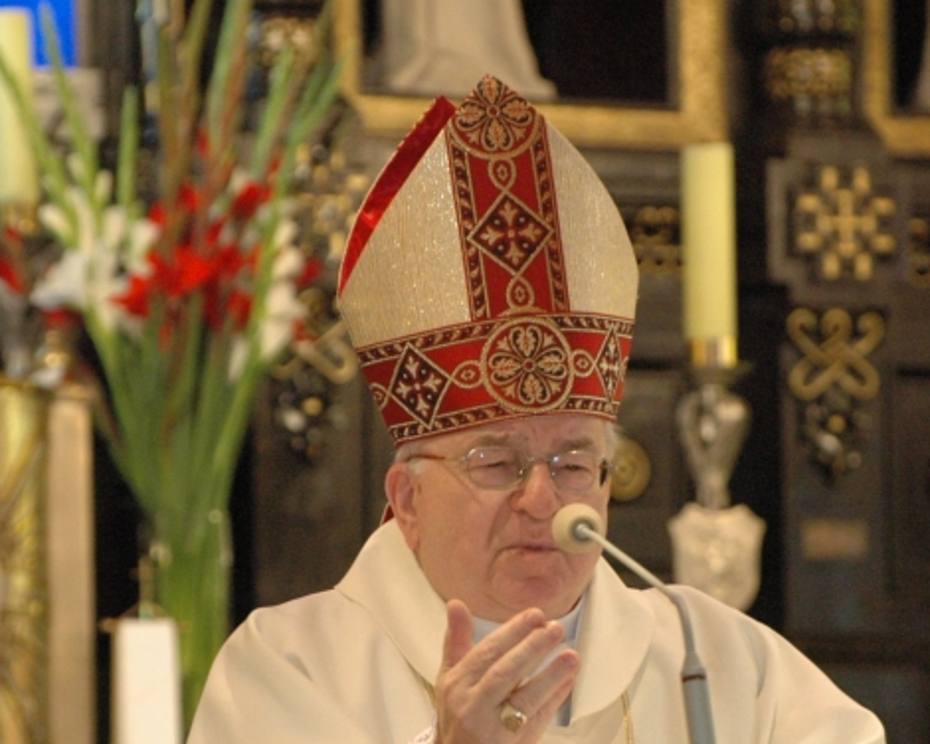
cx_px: 582
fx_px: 10867
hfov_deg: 4.9
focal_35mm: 395
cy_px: 522
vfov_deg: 3.9
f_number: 5
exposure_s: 1/60
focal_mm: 165
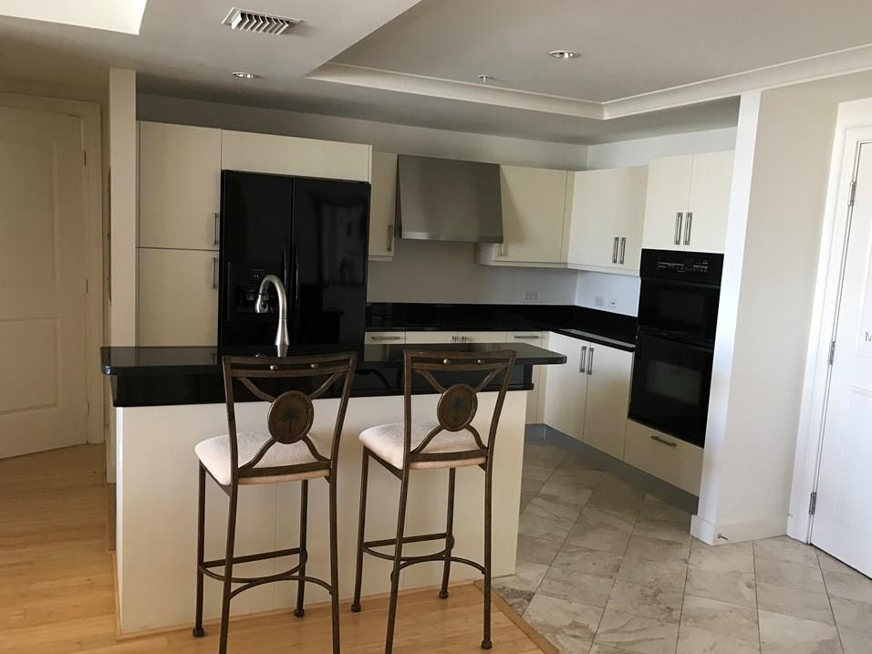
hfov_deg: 59.9
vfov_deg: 46.8
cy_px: 336
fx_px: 756
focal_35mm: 30
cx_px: 452
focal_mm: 3.99
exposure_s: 1/20
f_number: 1.8
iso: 40
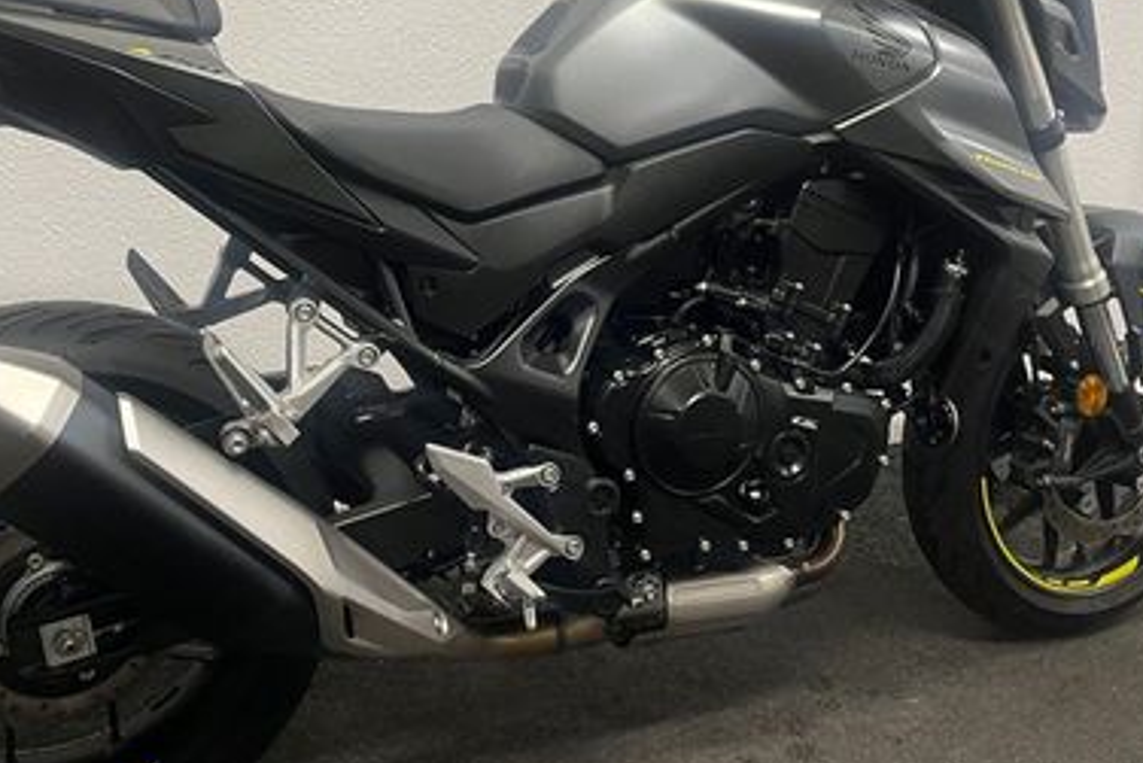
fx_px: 1461
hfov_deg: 42.7
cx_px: 505
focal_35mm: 46
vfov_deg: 29.1
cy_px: 249
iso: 80
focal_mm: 5.1
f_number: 1.6
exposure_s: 1/50
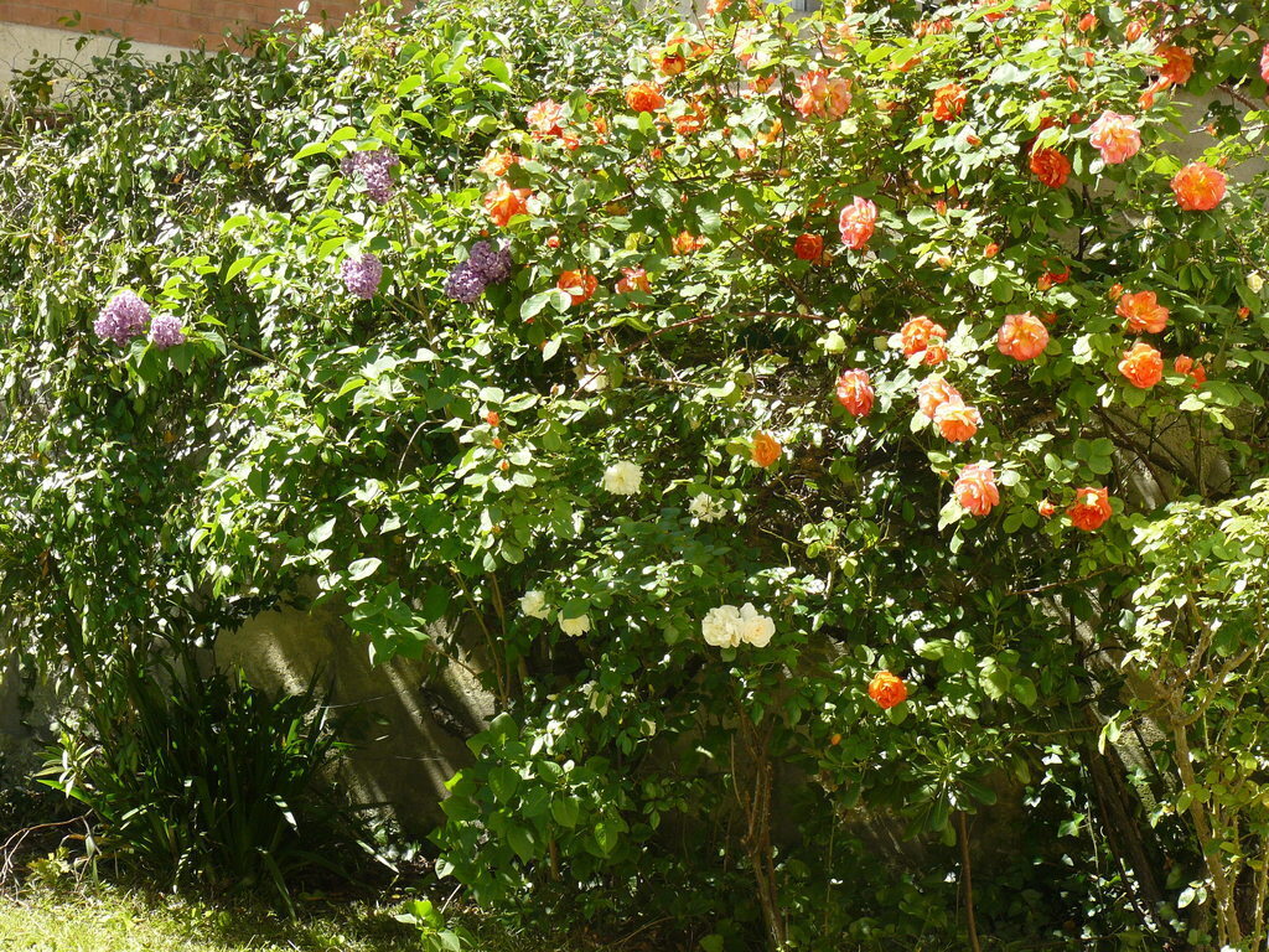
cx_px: 634
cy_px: 476
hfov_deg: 21.5
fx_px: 3336
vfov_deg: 16.2
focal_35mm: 91
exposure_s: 1/200
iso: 100
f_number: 4
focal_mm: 15.2
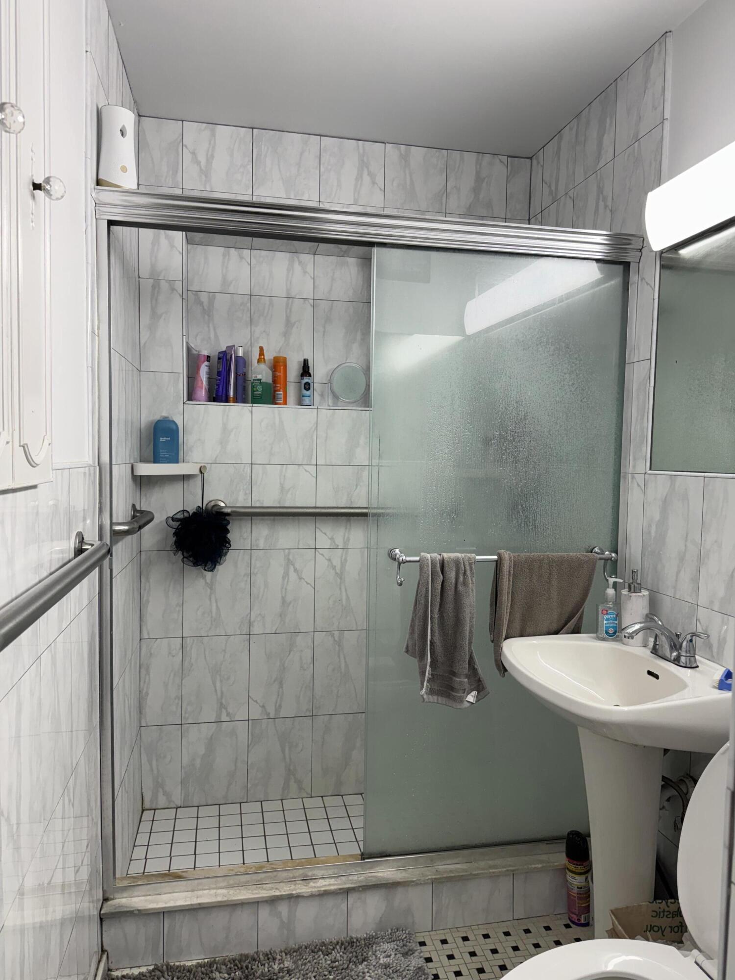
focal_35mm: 24
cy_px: 490
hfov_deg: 56.8
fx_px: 679
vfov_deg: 71.6
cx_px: 368
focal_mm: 6.76
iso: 80
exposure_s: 1/120
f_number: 1.78
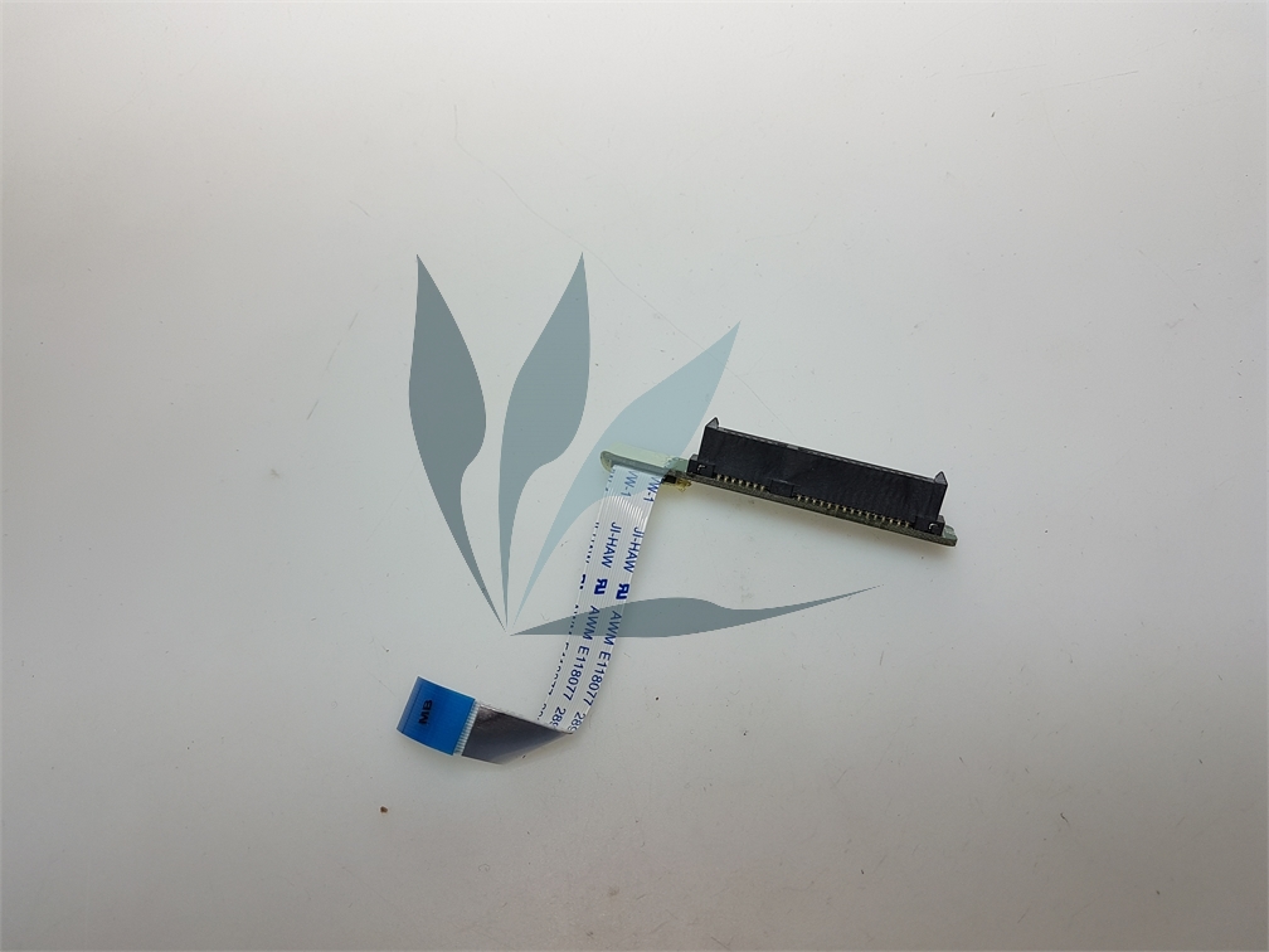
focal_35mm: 26
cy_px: 476
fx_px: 953
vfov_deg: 53.1
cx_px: 634
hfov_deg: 67.3
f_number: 1.7
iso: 40
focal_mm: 4.2
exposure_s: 1/112
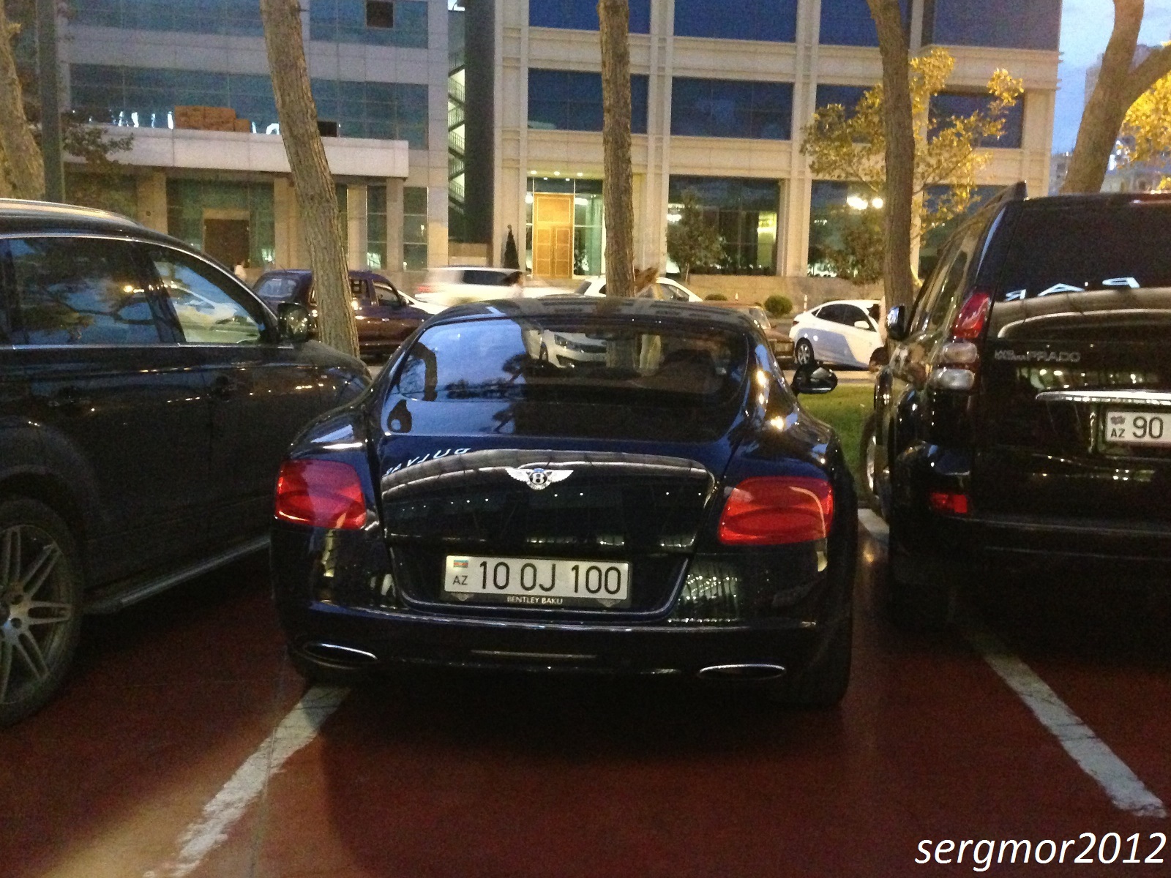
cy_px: 439
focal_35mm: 33
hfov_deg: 55.4
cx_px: 586
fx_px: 1116
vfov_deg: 42.9
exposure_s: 1/15
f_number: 2.4
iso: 800
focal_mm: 4.13
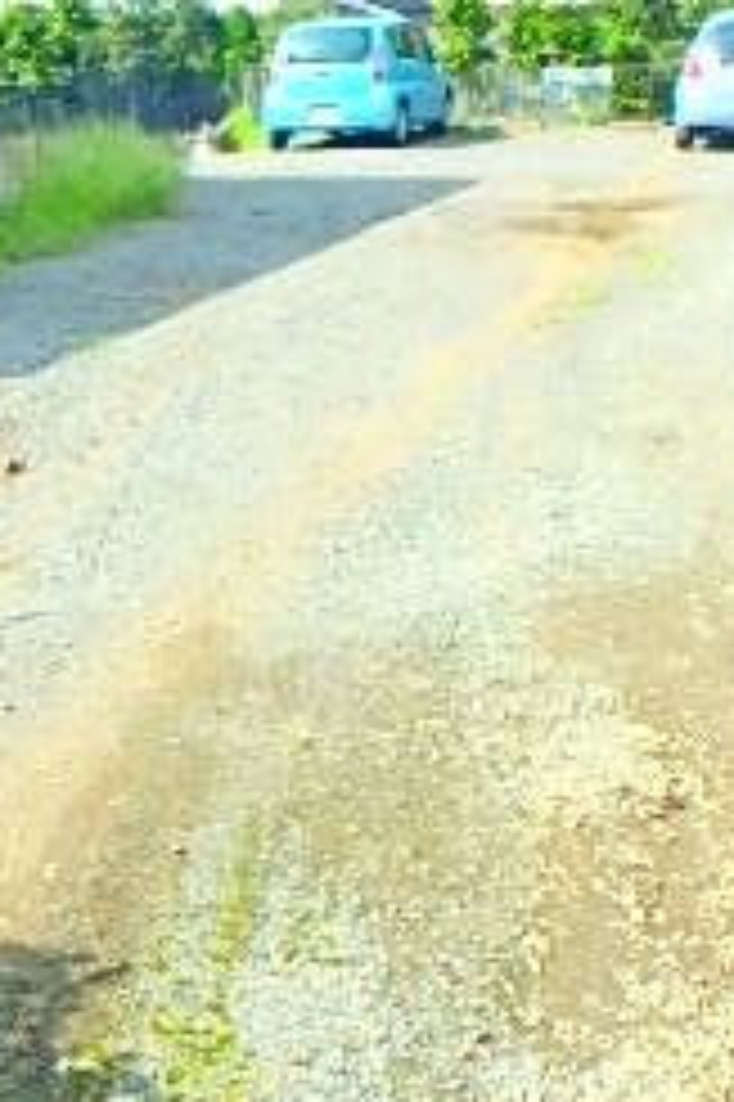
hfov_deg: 23.6
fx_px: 1746
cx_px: 216
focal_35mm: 57
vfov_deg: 35.0
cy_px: 612
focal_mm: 3.7
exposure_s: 1/400
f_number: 3.5
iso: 125
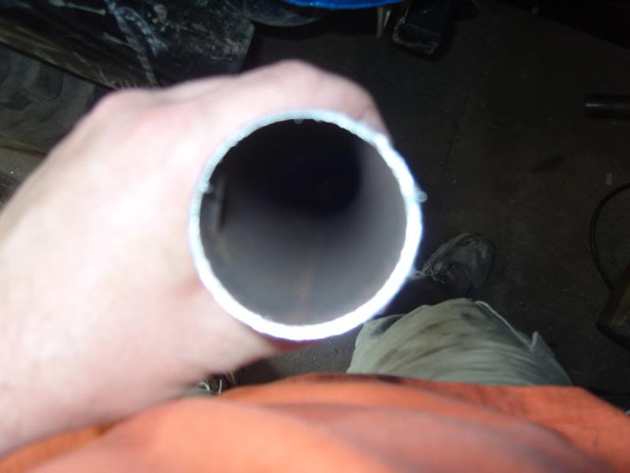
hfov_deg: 52.6
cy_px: 236
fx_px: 637
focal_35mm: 35
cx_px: 315
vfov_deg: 40.7
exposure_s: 1/30
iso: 100
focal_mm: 7.4
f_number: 2.8
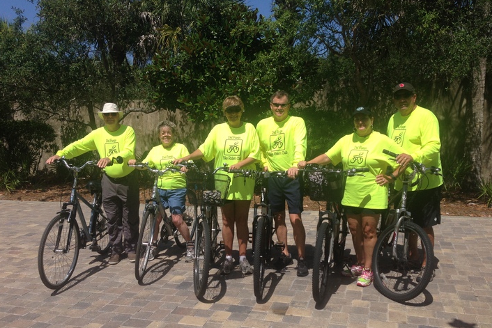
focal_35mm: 35
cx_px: 245
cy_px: 178
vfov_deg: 37.8
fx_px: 478
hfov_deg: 54.4
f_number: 2.4
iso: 50
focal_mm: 4.12
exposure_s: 1/2463
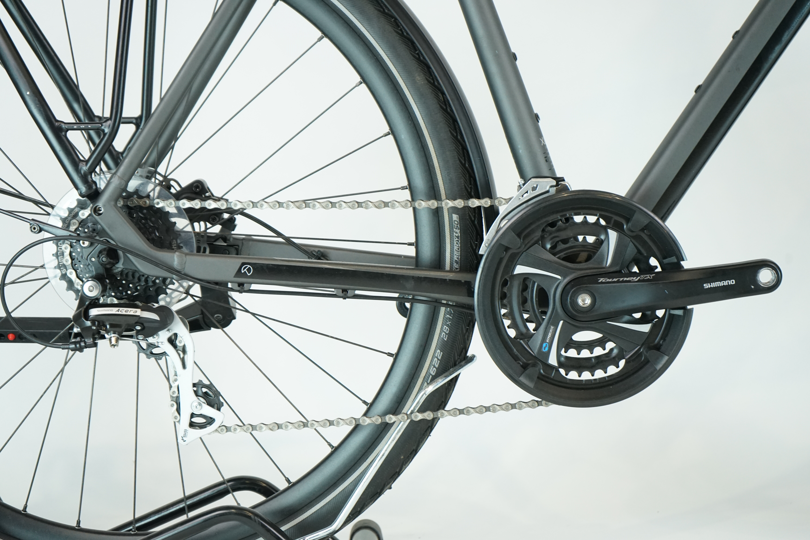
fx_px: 1575
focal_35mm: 70
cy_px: 270
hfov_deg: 28.8
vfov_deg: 19.5
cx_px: 405
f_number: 6.3
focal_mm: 70
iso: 2000
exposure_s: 1/200
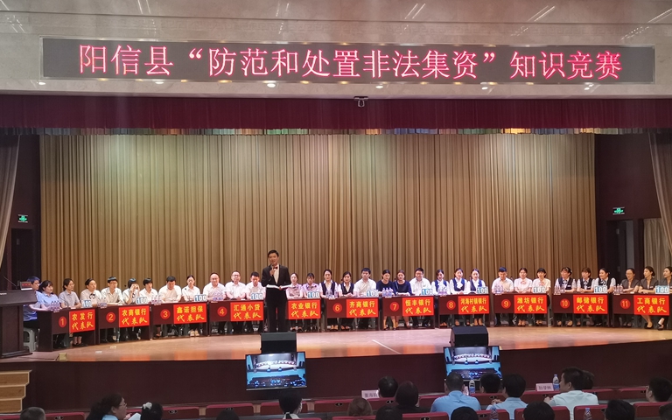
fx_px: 824
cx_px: 338
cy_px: 240
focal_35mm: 45
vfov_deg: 28.6
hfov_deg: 44.4
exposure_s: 1/100
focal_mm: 4.75
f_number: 1.8
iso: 200
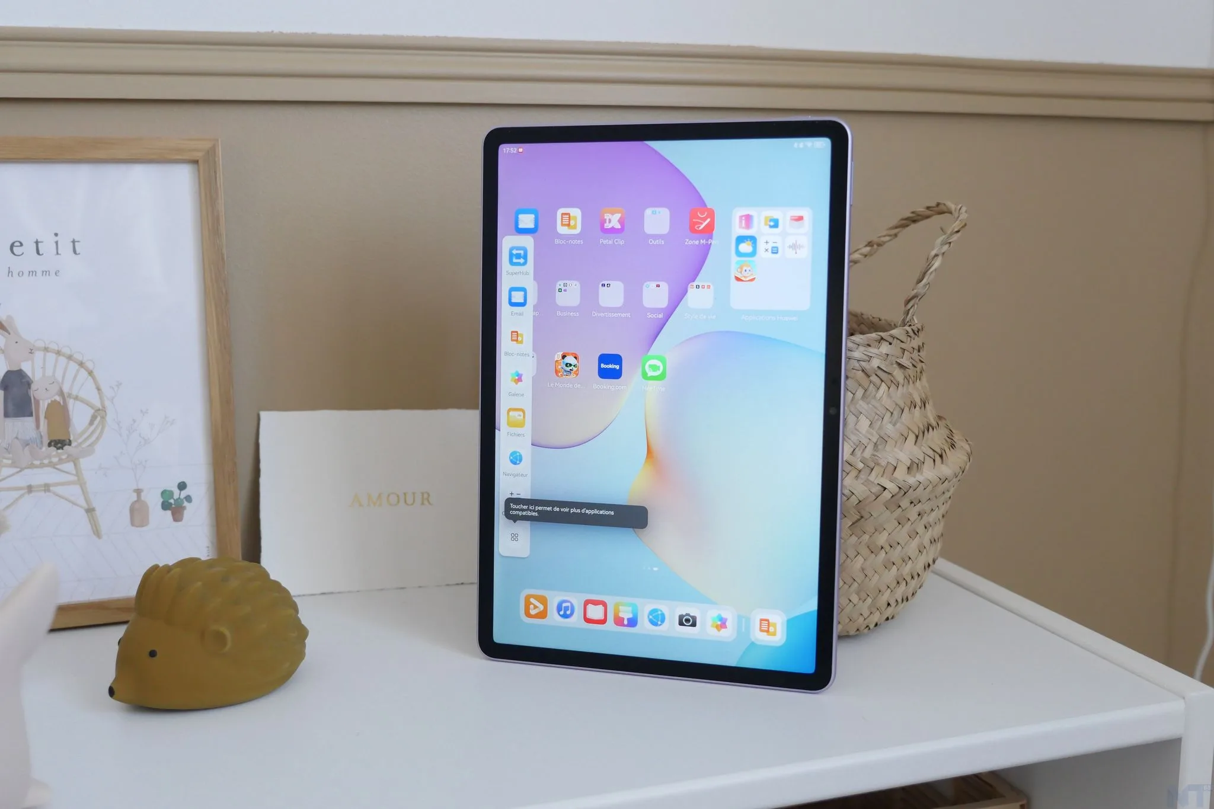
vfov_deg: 34.2
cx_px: 607
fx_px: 1315
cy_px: 404
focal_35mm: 39
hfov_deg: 49.6
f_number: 2.8
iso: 1250
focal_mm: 19
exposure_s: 1/125
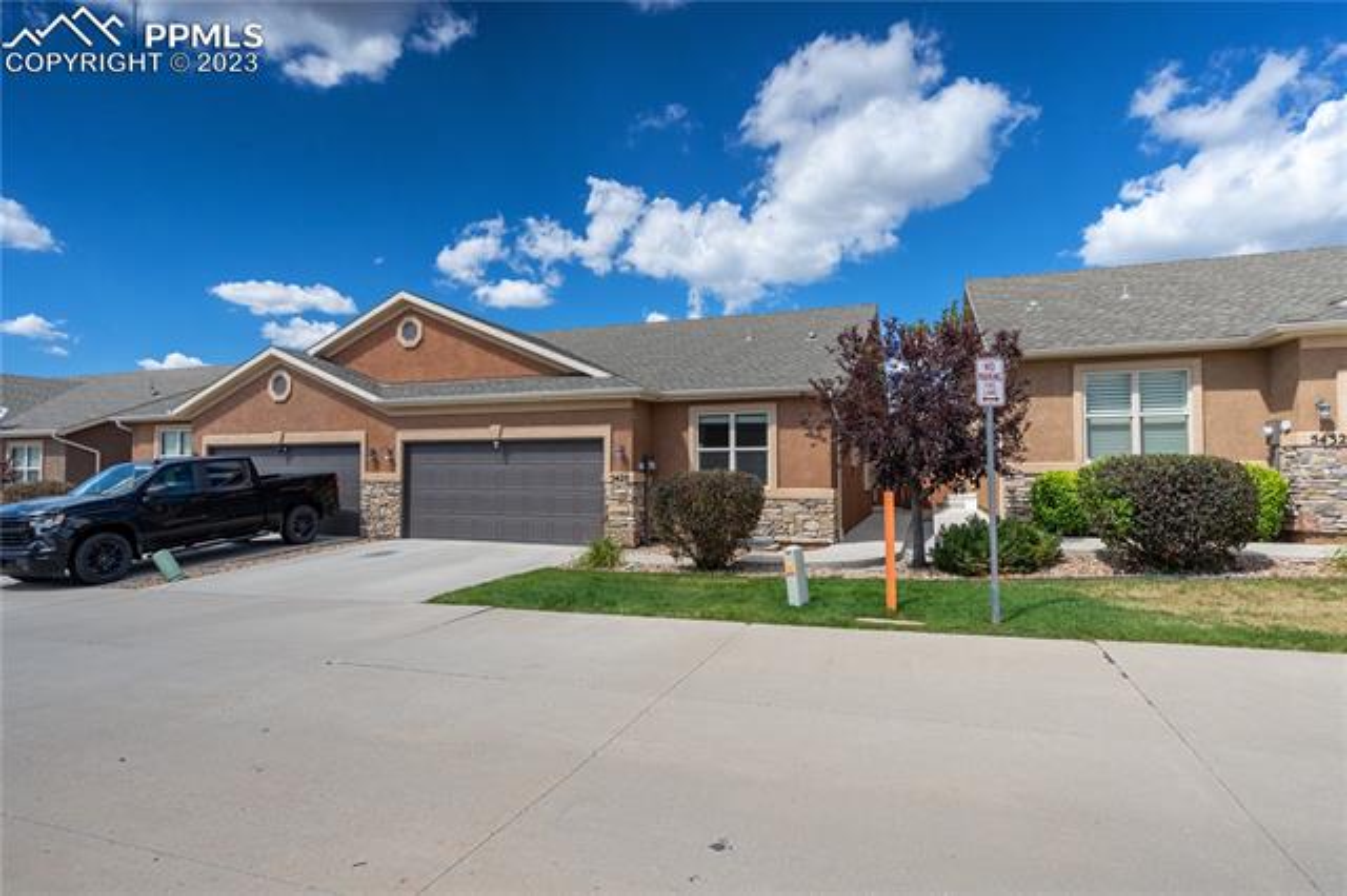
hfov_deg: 90.0
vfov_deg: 67.3
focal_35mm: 18
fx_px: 673
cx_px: 674
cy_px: 448
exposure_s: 1/1250
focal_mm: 18
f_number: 6.3
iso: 1250
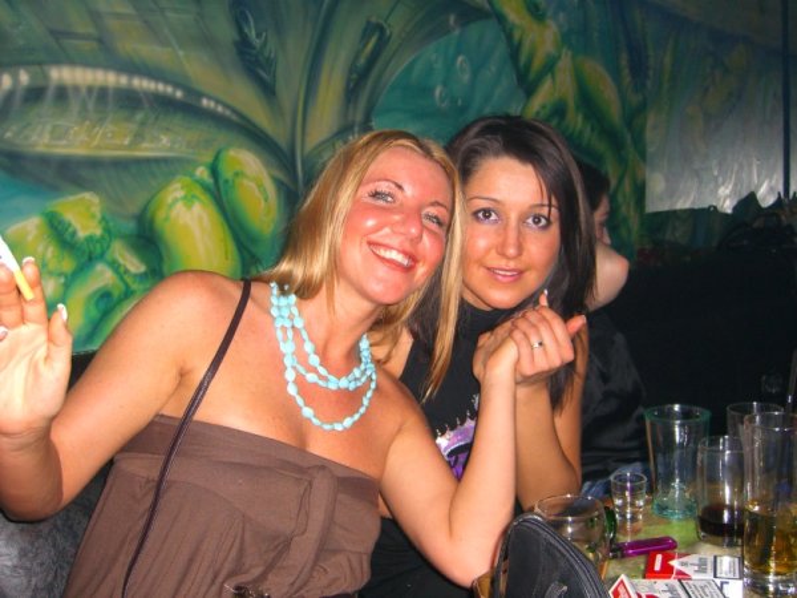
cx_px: 398
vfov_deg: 37.7
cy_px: 299
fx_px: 875
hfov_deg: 49.0
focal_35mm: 38
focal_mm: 7.9
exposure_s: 1/60
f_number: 2.8
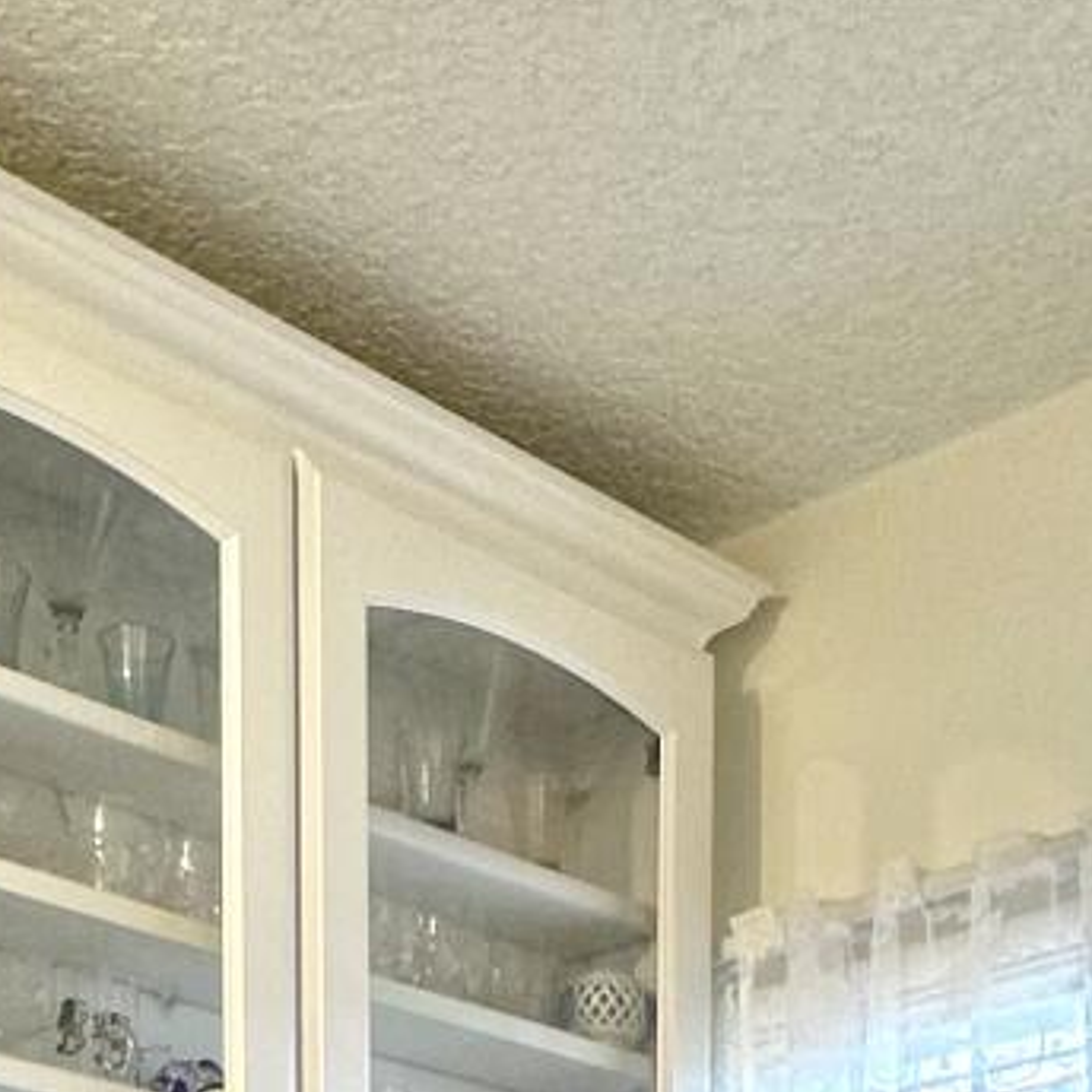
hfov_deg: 23.9
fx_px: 2570
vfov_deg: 18.5
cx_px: 660
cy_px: 1984
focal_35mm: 72
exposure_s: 1/120
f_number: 2.2
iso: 100
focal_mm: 2.22
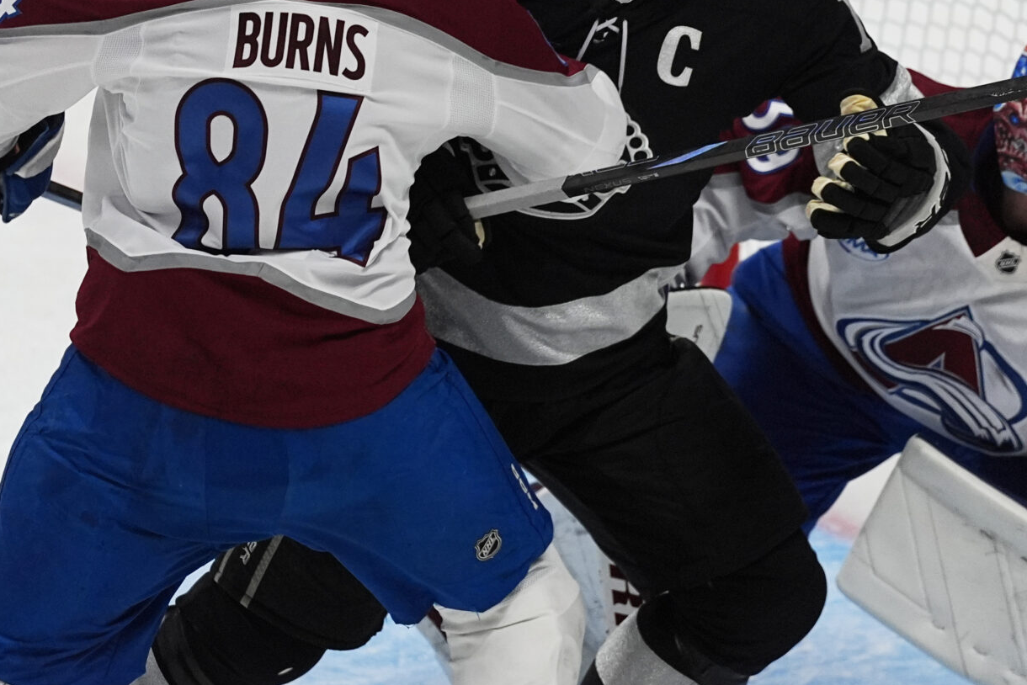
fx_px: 35923
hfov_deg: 1.6
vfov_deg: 1.1
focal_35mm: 1259
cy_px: 303
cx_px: 515
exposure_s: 1/2000
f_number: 4
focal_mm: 600
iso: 2500
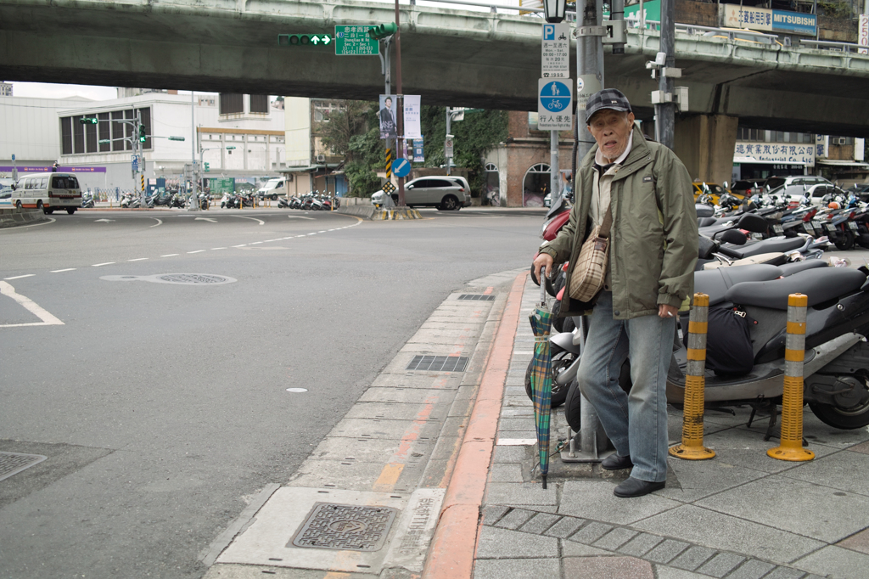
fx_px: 989
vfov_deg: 32.6
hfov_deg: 47.4
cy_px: 290
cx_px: 434
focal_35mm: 41
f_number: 2.8
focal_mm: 24.2
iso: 100
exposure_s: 1/200
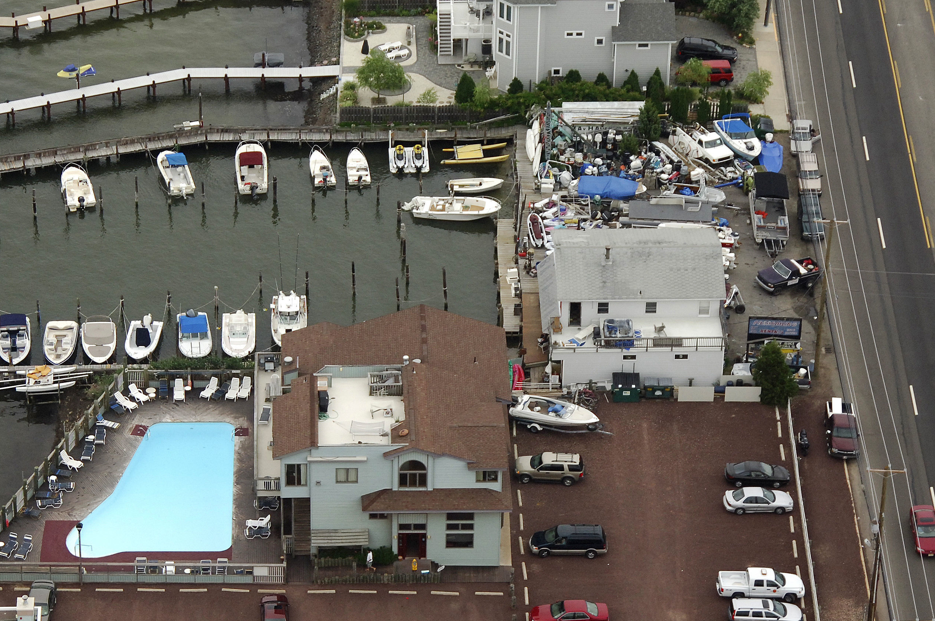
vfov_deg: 9.8
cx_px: 217
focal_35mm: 140
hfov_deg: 14.6
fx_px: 3627
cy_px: 345
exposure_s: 1/1000
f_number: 6.7
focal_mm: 55
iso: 400
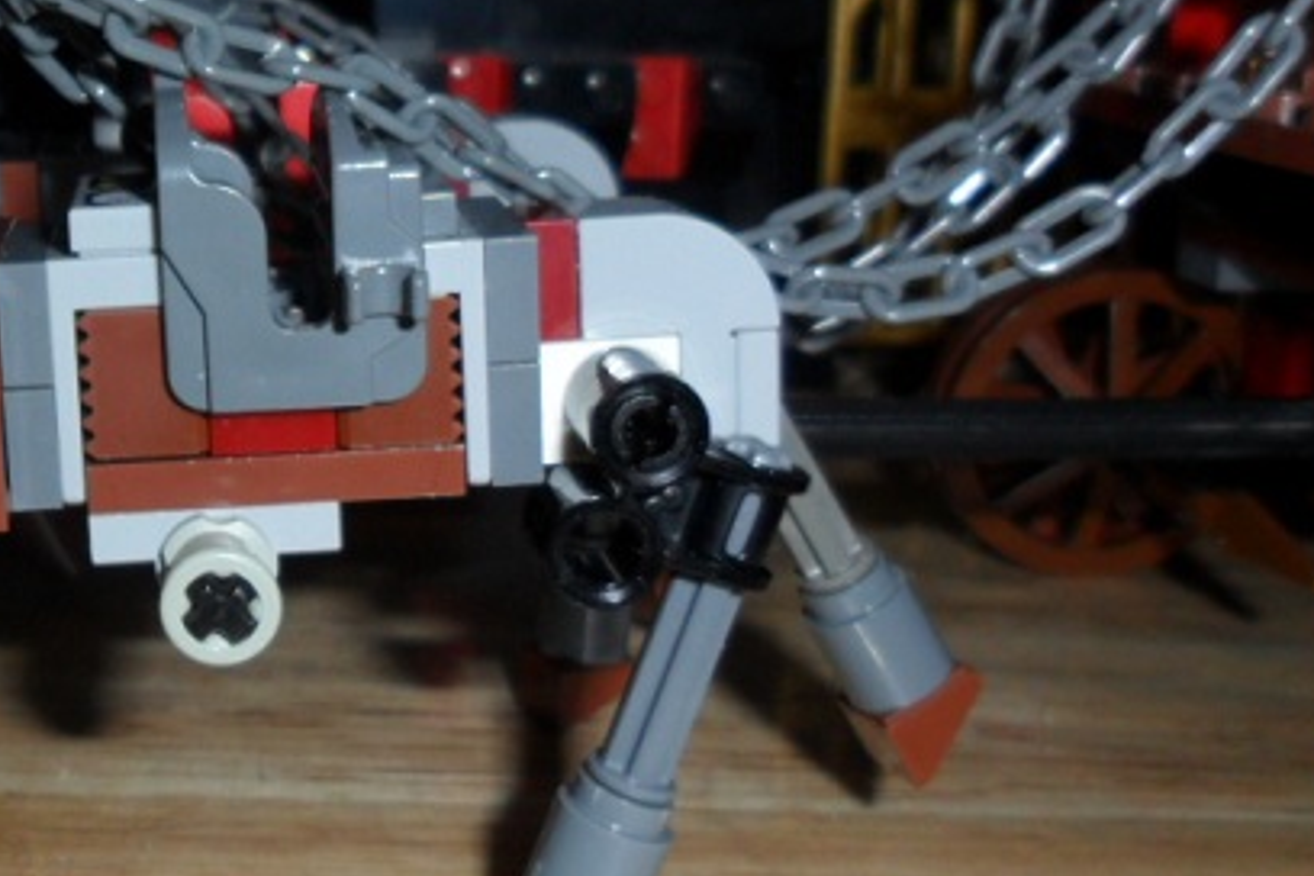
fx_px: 2007
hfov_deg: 34.2
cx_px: 126
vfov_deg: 24.5
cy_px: 303
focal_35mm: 55
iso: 100
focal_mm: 4.9
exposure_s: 1/45
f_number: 8.9
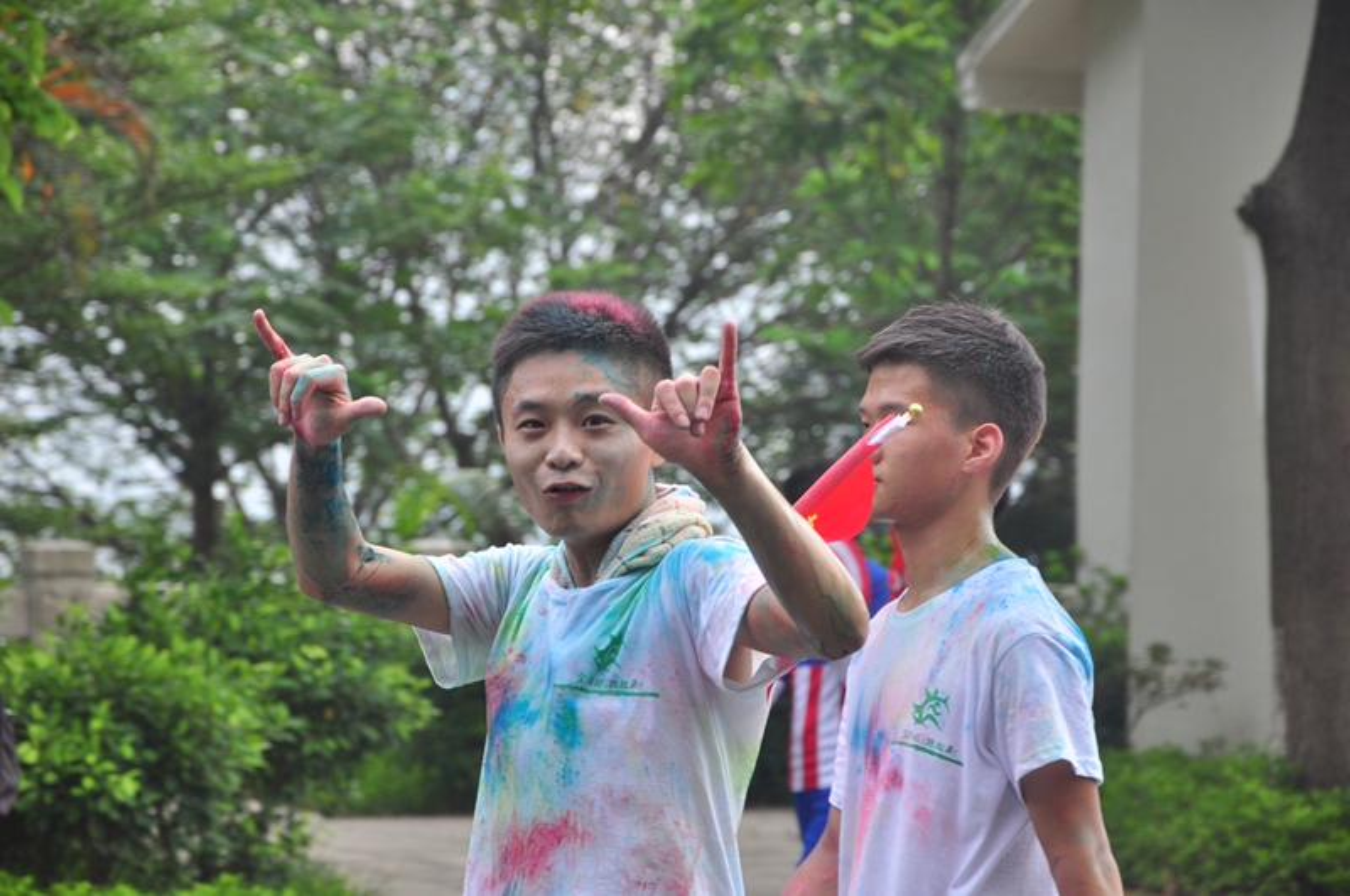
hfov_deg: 13.1
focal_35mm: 158
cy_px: 448
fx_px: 5898
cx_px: 675
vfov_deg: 8.7
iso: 250
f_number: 7.1
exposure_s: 1/320
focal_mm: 105
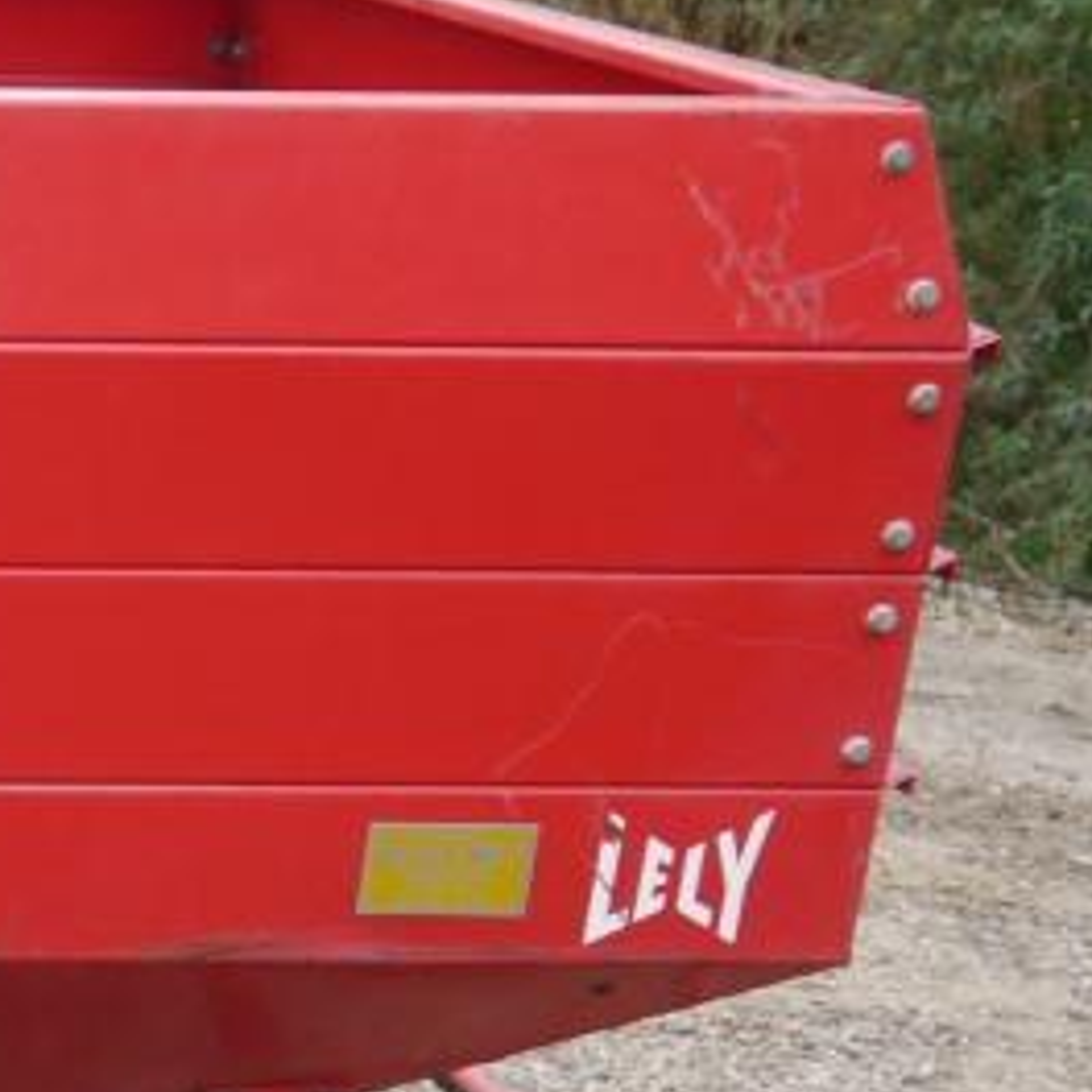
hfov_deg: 14.5
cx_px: -984
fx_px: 3676
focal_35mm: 103
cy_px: 1046
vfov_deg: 16.6
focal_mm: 15
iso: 160
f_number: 4
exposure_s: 1/125
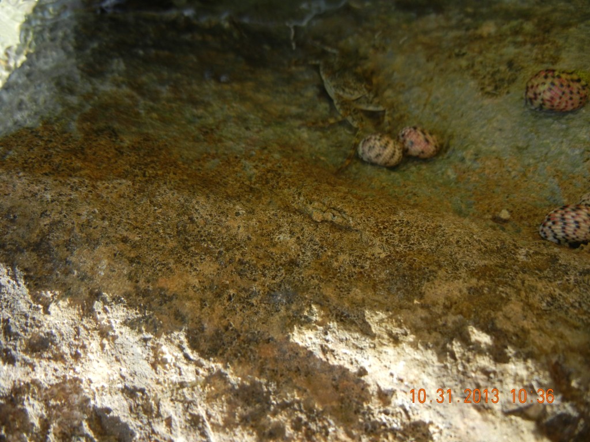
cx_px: 295
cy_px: 221
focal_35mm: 30
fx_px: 511
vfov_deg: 46.8
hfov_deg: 60.0
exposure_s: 1/352
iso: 160
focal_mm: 5.4
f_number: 3.5
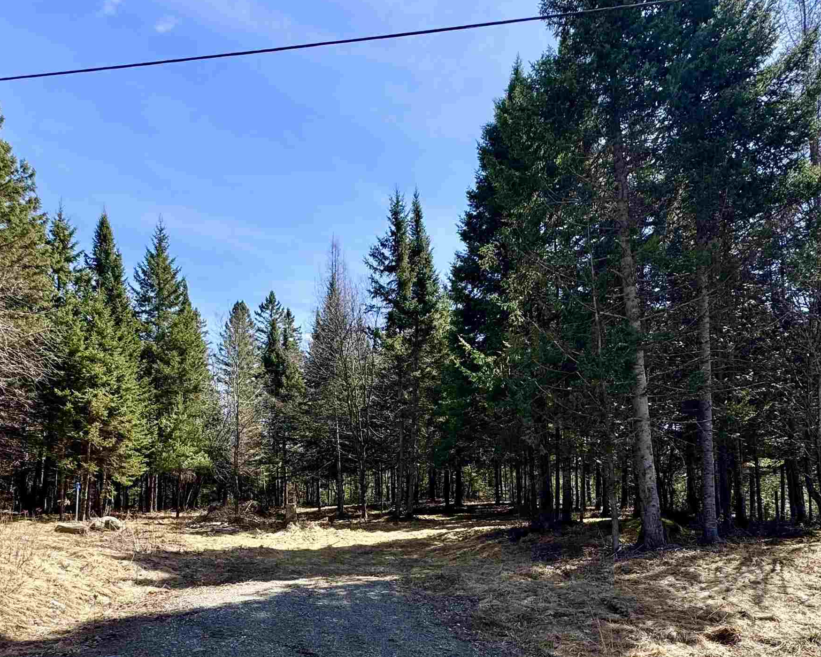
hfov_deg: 70.2
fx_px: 583
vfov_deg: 56.2
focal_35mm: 24
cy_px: 483
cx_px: 389
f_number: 2.2
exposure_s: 1/508
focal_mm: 2.22
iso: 40
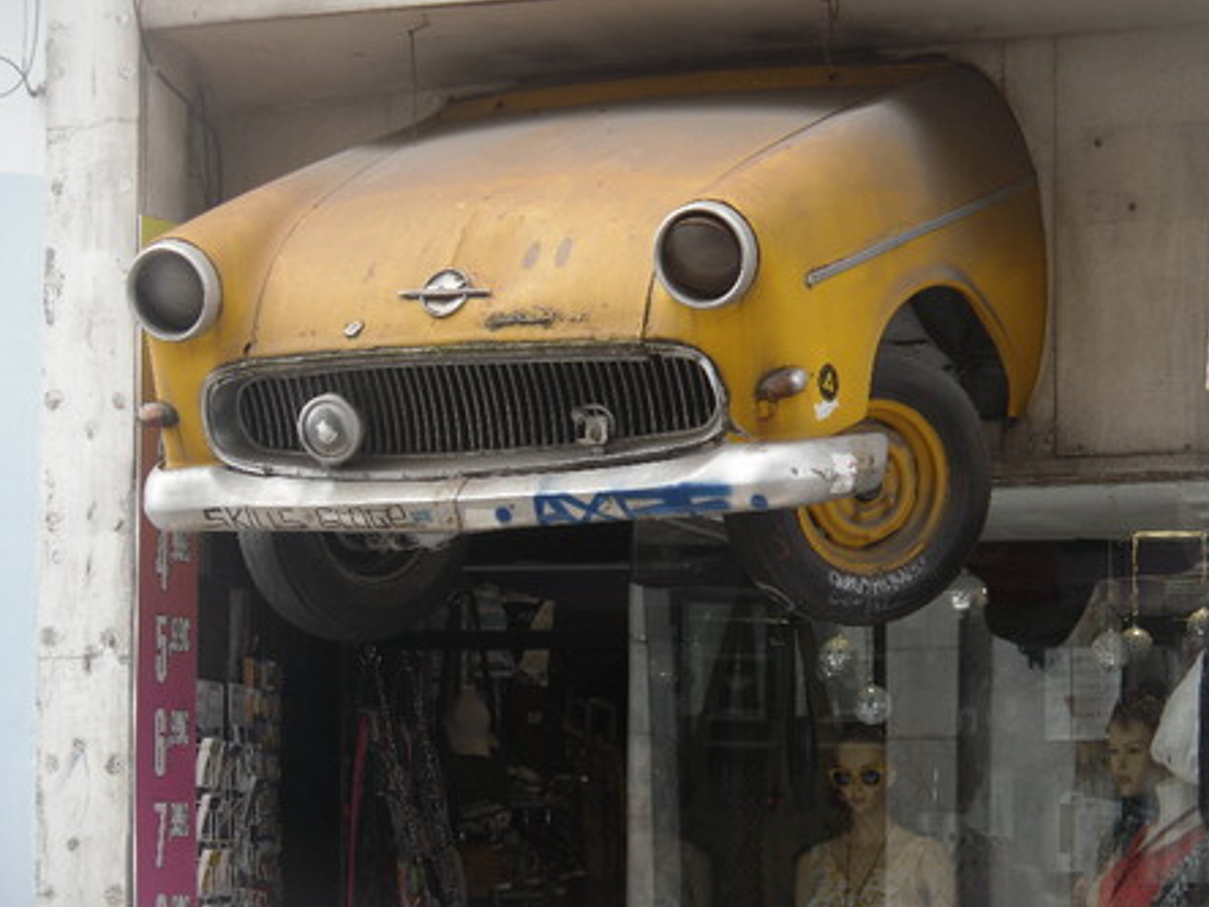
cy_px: 443
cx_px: 664
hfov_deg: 15.9
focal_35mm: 124
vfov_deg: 12.0
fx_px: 4331
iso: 80
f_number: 4.8
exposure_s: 1/69
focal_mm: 19.67
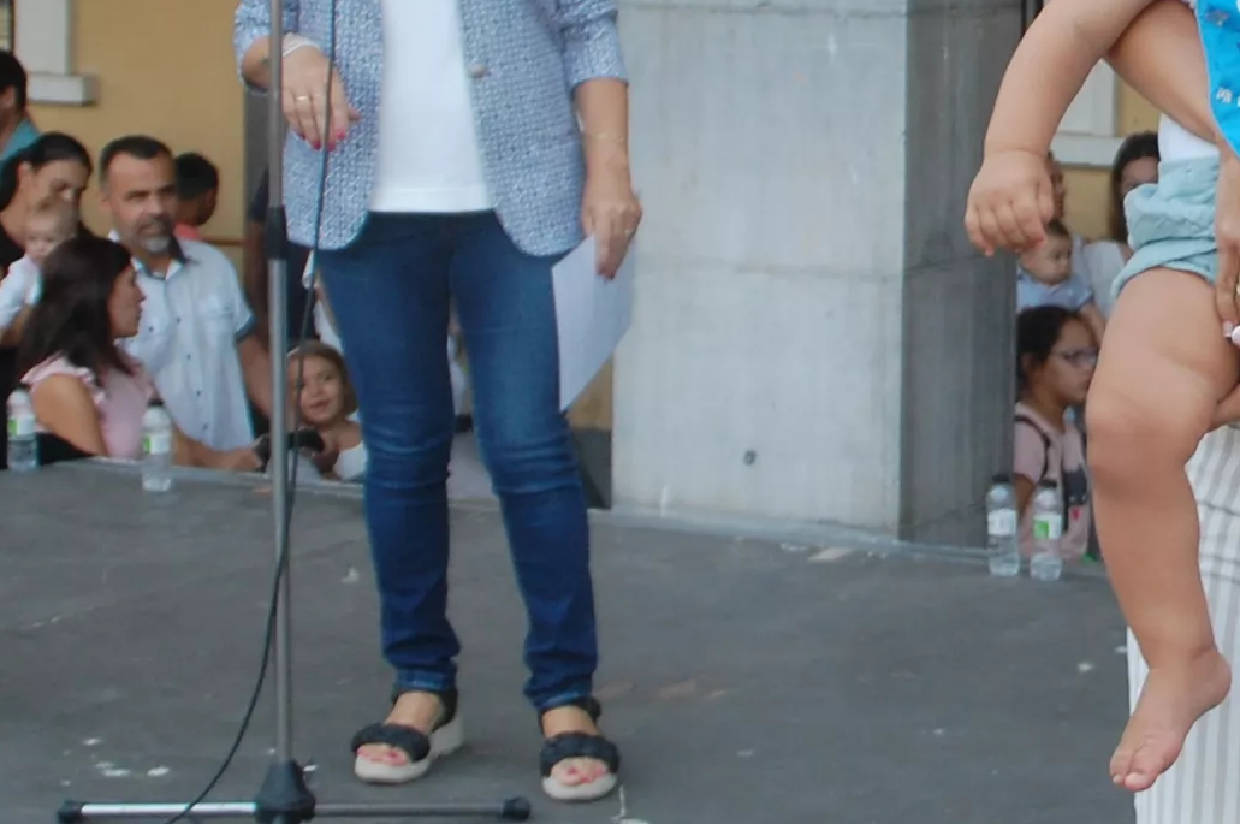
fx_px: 3766
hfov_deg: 18.3
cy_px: 41
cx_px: 1182
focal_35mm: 109
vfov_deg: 12.4
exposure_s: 1/100
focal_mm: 25
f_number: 5
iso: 400
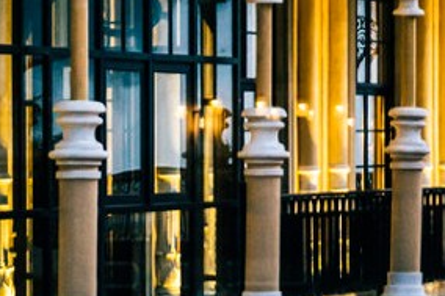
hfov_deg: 7.6
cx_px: 810
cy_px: -382
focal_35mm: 264
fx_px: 3261
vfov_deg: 5.1
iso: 400
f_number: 2
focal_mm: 50
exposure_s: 1/60
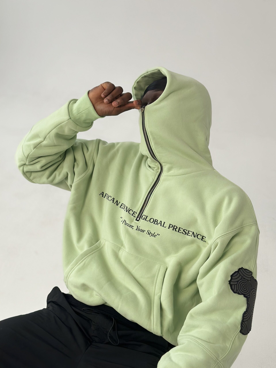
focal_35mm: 48
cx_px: 138
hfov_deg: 30.3
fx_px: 510
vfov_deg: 39.7
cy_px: 184
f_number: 1.78
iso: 100
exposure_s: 1/121
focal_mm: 6.86
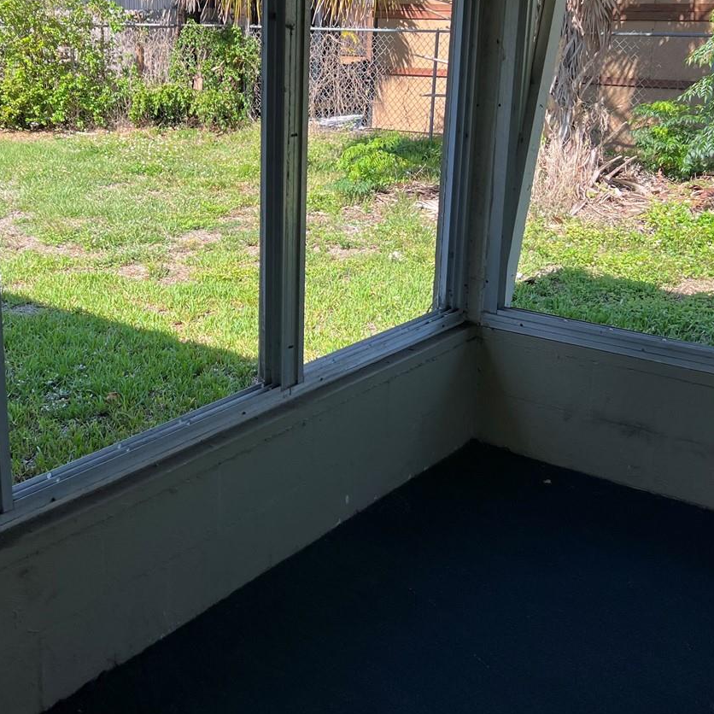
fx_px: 1027
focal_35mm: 44
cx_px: 258
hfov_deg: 38.1
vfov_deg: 38.2
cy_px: 288
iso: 50
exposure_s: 1/1058
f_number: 1.5
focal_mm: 5.7
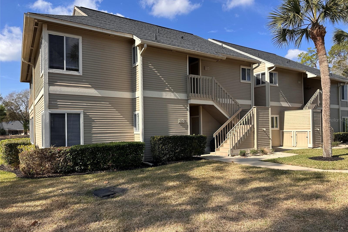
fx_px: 242
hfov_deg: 71.5
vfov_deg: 51.3
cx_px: 174
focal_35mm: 25
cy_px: 120
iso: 80
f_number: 1.78
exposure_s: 1/2525
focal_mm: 6.86
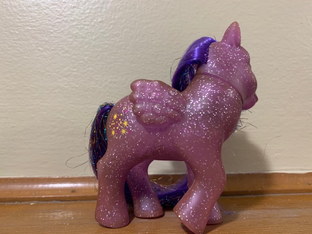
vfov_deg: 53.1
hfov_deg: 67.3
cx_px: 156
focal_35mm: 26
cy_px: 117
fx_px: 234
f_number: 1.8
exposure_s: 1/60
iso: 320
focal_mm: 4.25
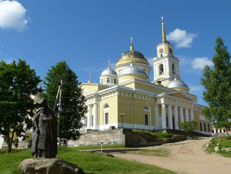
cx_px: 116
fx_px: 240
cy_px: 87
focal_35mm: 36
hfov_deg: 51.3
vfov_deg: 39.7
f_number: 6.3
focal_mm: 6
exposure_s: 1/400
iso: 100
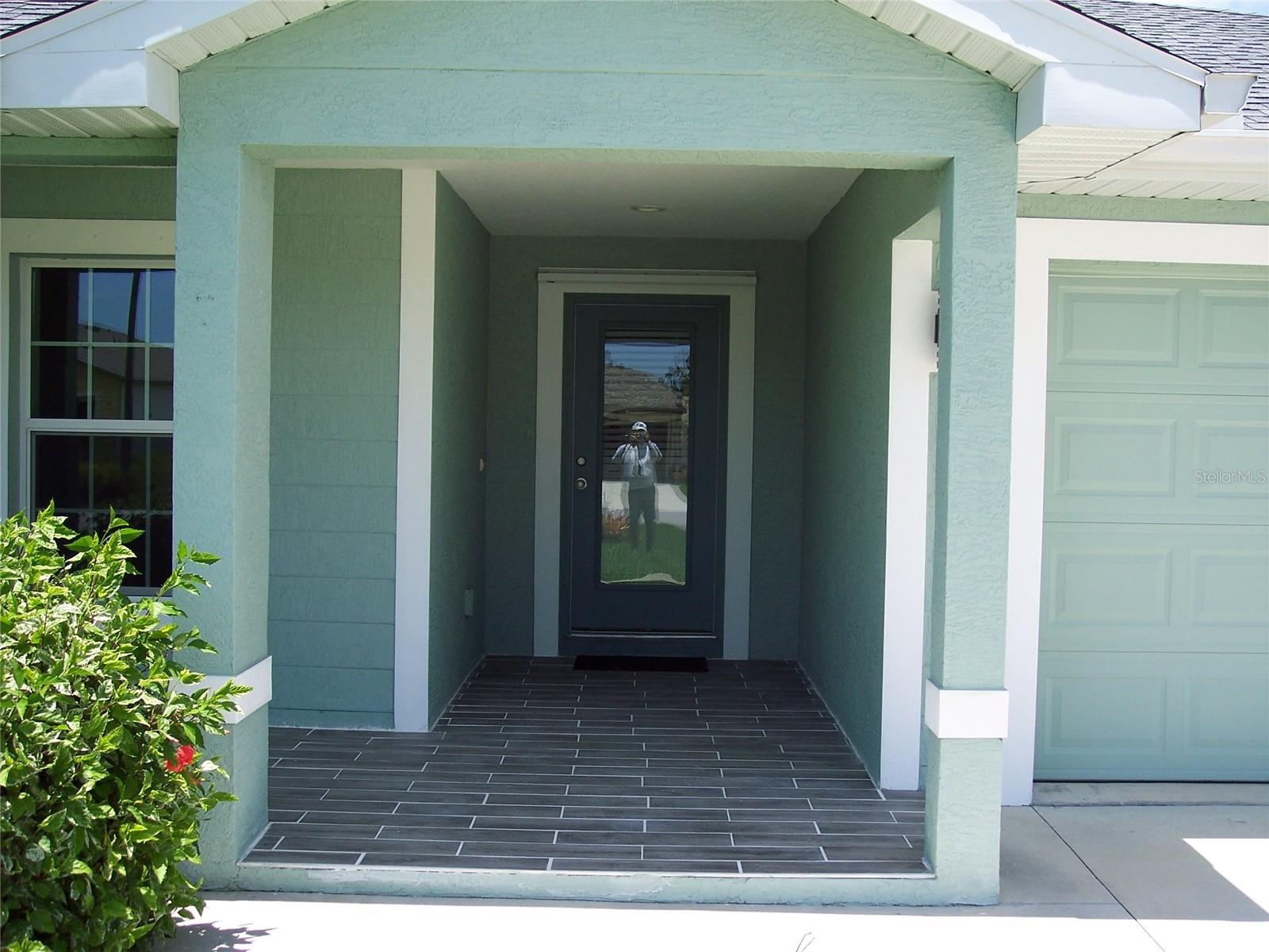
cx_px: 634
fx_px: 1430
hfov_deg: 47.9
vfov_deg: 36.8
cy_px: 476
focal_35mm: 39
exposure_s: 1/500
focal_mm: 8
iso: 100
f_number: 3.4
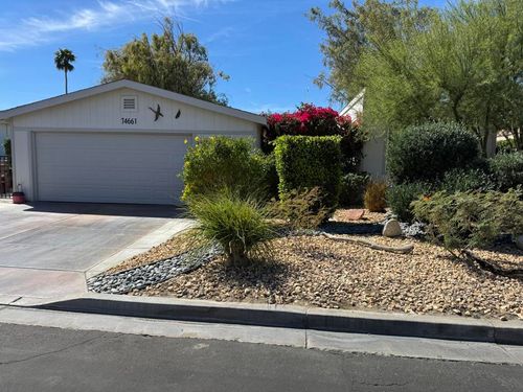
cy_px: 196
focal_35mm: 24
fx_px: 363
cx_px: 262
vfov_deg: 56.8
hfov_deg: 71.6
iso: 80
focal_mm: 6.76
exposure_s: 1/4310
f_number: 1.78
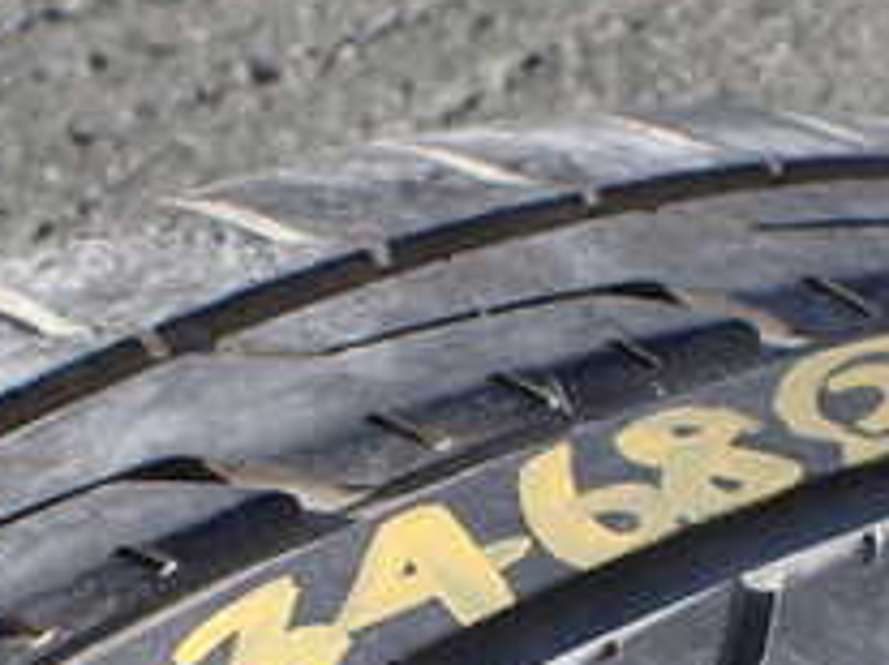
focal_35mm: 87
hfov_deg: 22.5
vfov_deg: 16.4
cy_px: 734
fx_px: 2233
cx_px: 537
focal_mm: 5.4
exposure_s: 1/640
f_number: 3.2
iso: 100
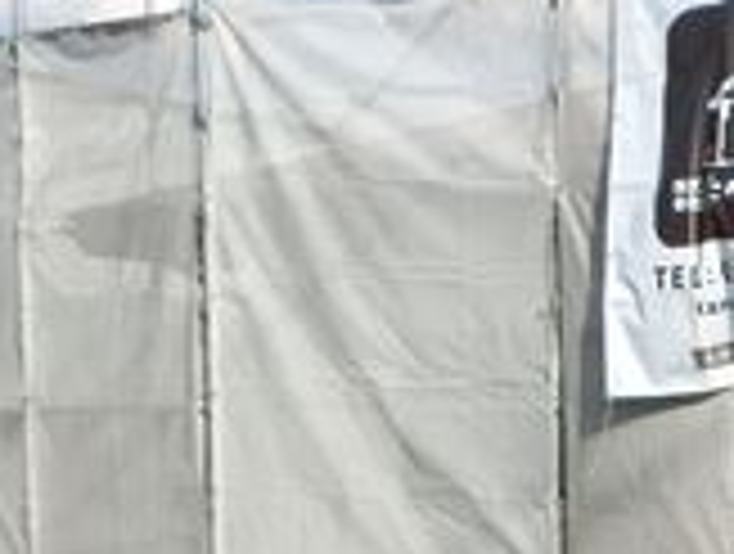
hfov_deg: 19.9
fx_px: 1998
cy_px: 649
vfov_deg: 15.3
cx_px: 811
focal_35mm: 94
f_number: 7.9
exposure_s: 1/1000
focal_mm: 4.24
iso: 320
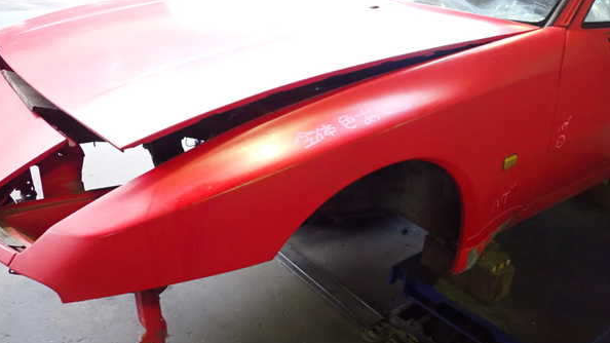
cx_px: 303
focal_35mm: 33
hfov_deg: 59.5
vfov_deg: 35.6
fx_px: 534
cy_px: 187
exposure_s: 1/200
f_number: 2.3
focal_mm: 5.4
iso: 1250
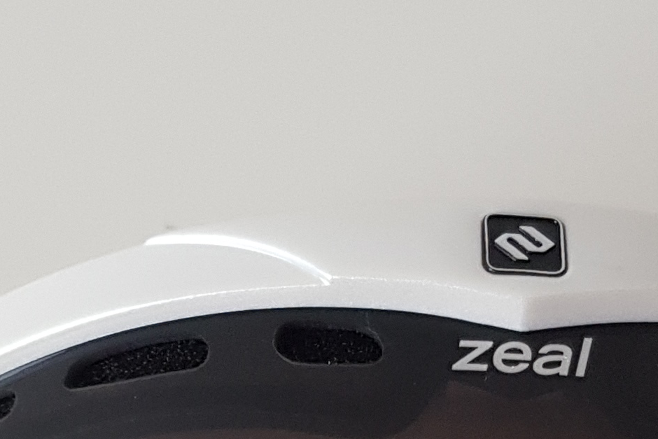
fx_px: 2120
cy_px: 784
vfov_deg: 11.0
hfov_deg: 17.6
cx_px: 279
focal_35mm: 116
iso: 160
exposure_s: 1/50
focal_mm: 4.2
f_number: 1.7
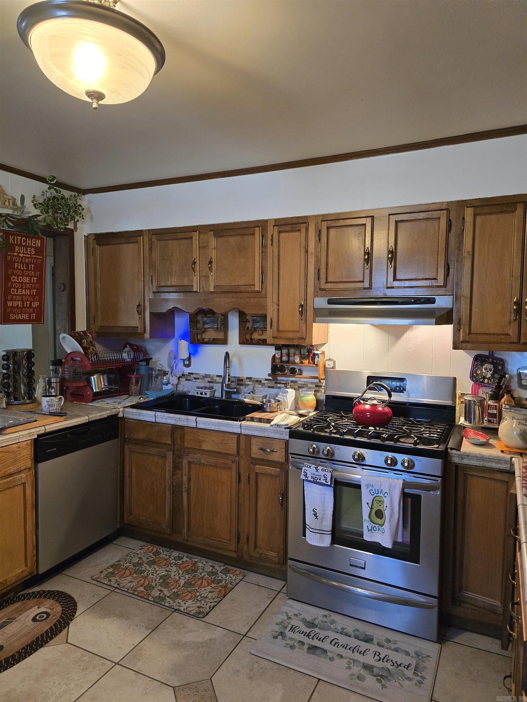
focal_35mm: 23
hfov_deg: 58.9
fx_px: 467
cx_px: 264
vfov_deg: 73.9
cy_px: 351
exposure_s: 1/120
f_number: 1.7
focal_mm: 6.3
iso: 1000
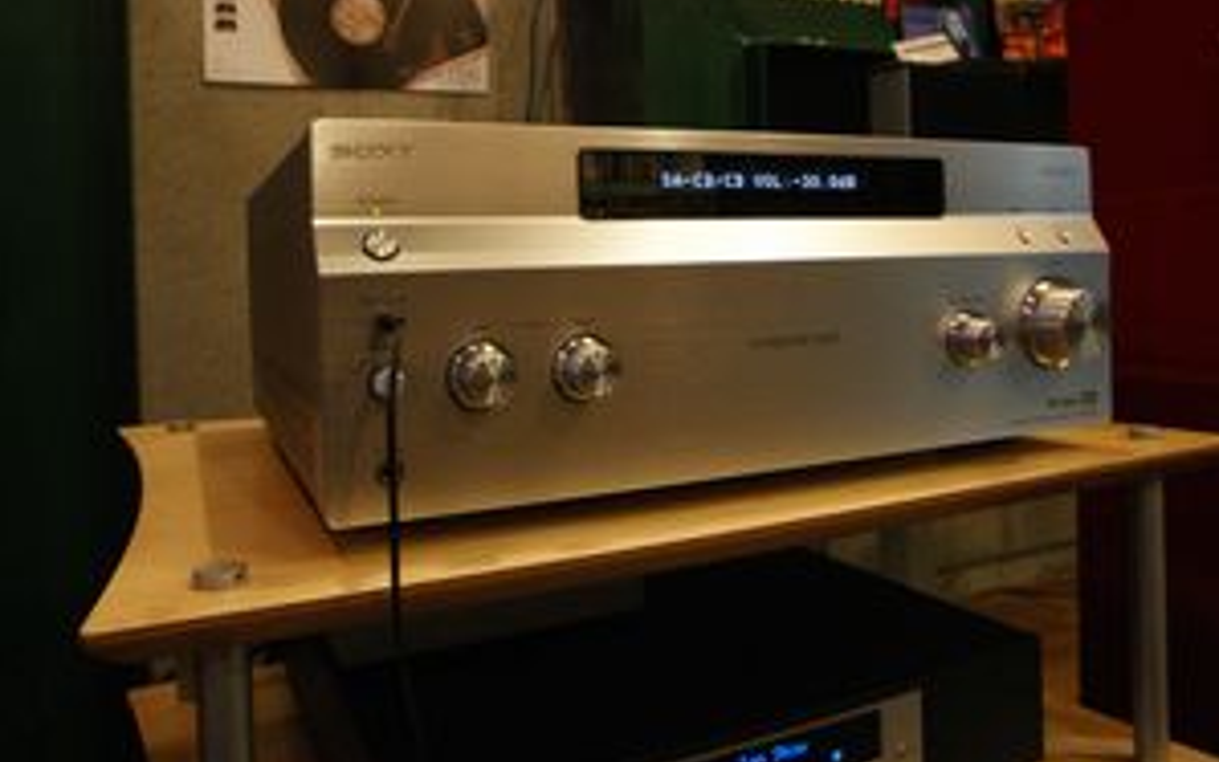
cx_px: 612
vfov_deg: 40.6
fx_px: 1019
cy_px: 273
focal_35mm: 31
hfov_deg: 61.7
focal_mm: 15
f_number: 5
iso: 800
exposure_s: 1/8
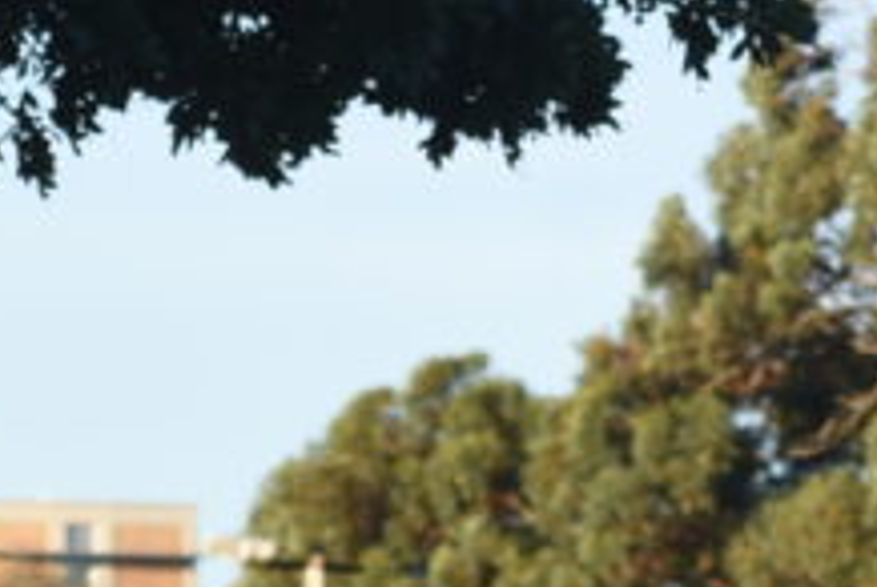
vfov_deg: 2.3
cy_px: 1311
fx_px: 14758
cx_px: -575
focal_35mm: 605
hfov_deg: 3.4
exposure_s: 1/160
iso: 100
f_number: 7.1
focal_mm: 86
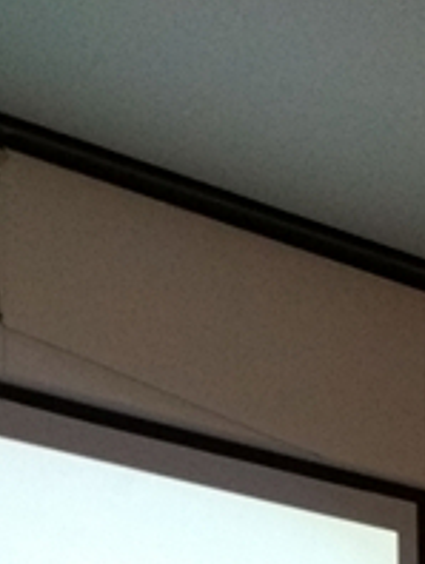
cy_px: 1117
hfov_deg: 12.3
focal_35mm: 121
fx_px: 1977
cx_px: 157
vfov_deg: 13.9
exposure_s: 1/20
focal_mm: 4.12
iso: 553
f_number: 2
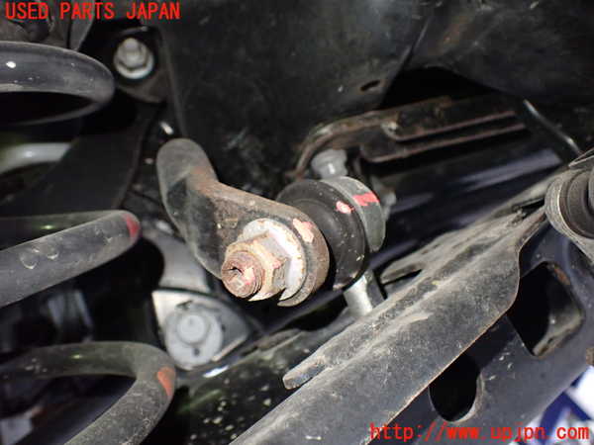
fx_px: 515
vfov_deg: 46.8
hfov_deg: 60.0
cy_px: 222
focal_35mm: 30
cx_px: 297
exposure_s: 1/50
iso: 800
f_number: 2.3
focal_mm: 5.4
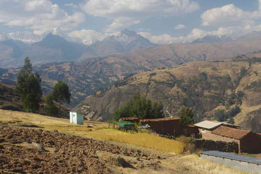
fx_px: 359
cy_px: 87
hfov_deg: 40.0
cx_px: 130
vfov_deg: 27.3
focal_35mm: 50
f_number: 11
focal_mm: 33
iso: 200
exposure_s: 1/100
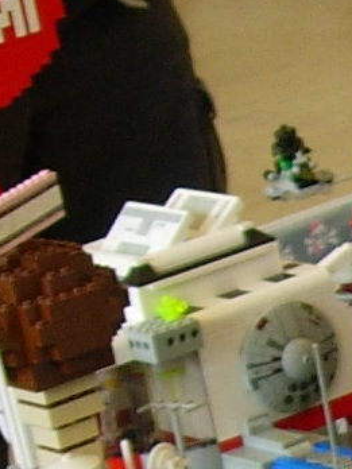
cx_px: 1098
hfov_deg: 5.6
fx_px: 3362
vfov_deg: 7.7
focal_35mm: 248
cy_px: 895
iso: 79
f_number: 2.8
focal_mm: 7.8
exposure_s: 1/49.3
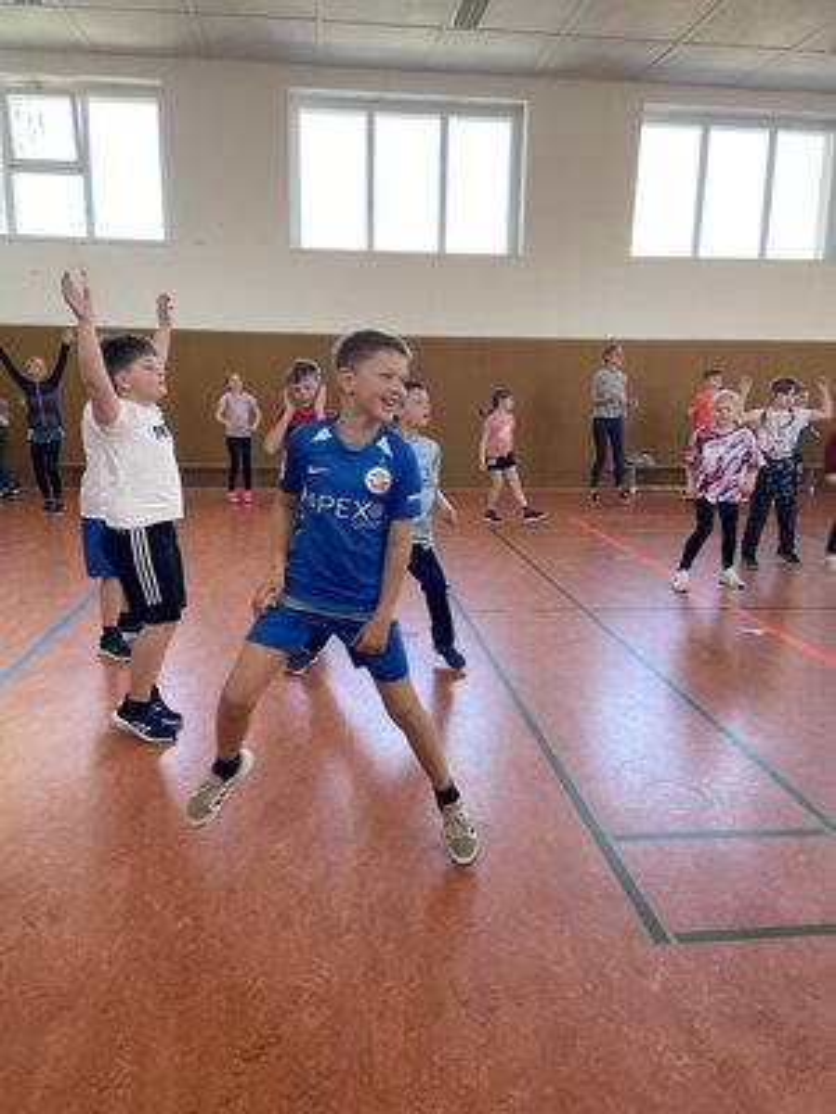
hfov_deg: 53.1
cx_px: 418
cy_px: 557
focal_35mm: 26
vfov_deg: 67.3
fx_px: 837
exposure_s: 1/108
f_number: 1.8
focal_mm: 4.25
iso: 125
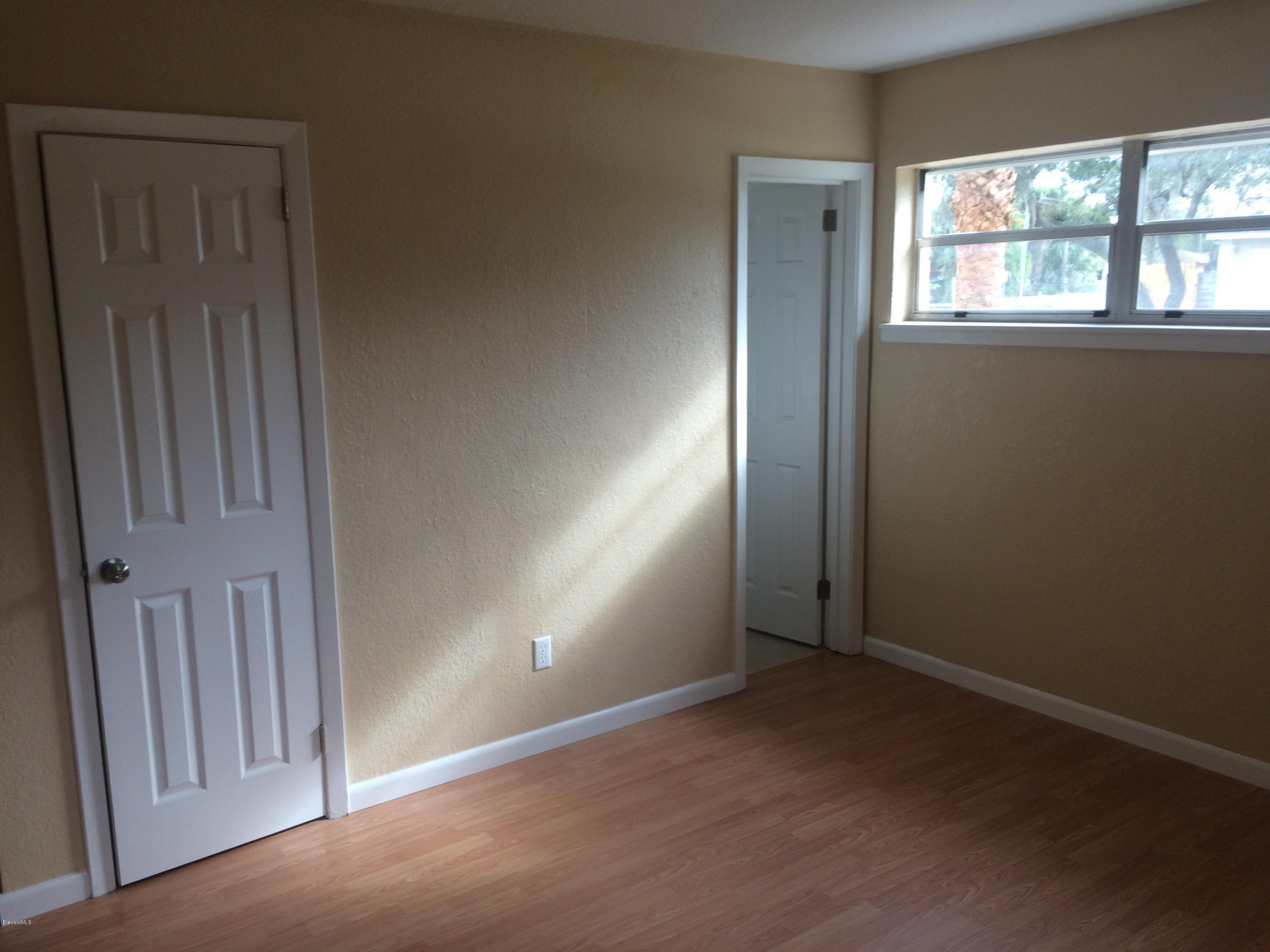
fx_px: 1064
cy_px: 476
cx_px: 635
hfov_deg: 61.7
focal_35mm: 29
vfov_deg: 48.2
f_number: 2.2
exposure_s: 1/120
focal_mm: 4.15
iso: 40
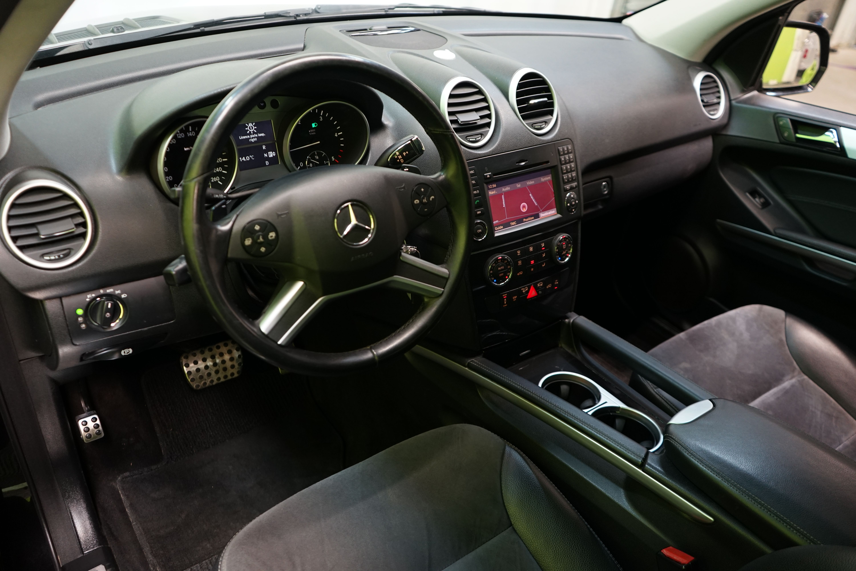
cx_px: 428
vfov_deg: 46.4
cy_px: 286
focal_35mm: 28
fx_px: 666
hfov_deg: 65.5
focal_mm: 28
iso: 800
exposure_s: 1/30
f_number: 3.5
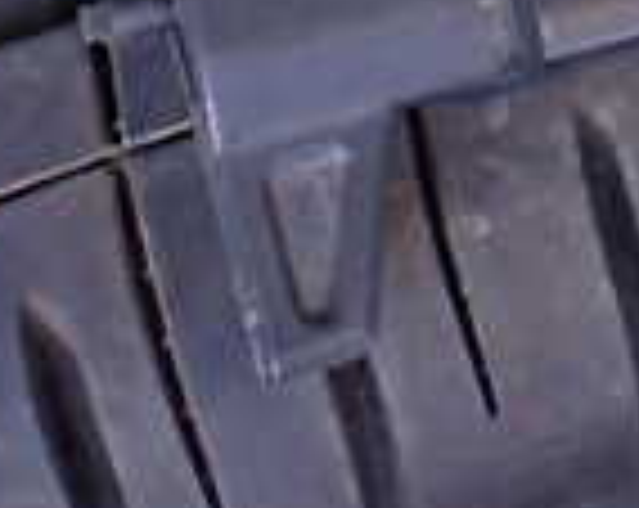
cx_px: 634
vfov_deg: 11.4
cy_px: -427
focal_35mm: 124
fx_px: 2340
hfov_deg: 15.3
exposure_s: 1/125
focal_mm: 5.4
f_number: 2.3
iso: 500
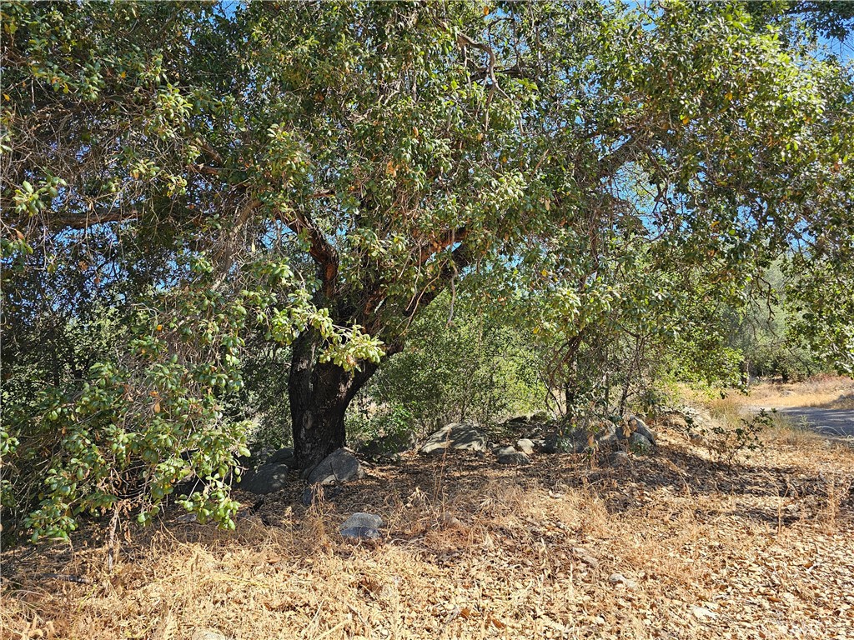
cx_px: 427
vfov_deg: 58.9
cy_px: 320
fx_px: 567
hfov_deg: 73.9
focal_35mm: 23
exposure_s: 1/180
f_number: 1.7
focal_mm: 6.3
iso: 16
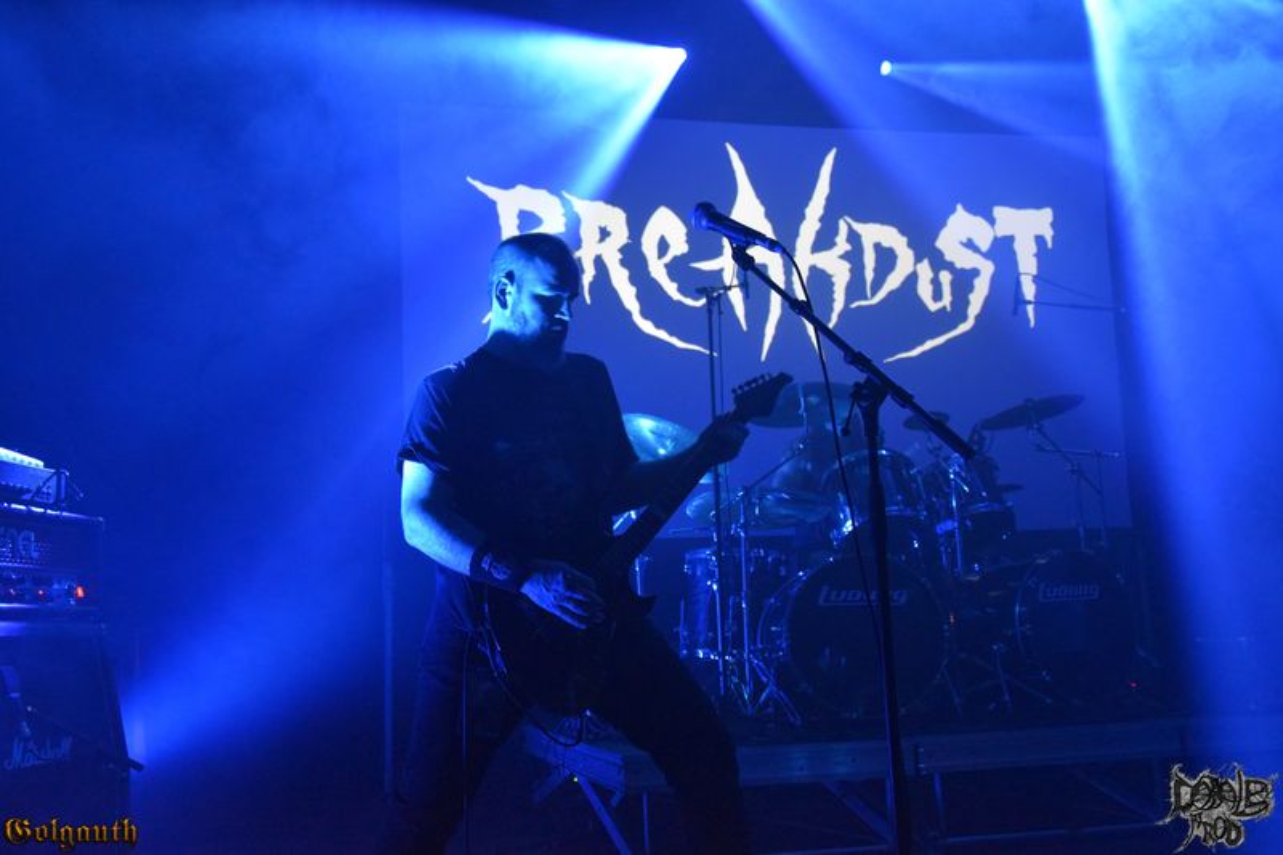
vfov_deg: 36.9
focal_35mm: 36
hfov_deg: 53.1
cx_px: 642
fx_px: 1283
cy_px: 428
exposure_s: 1/60
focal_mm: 24
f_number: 3.8
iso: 2500
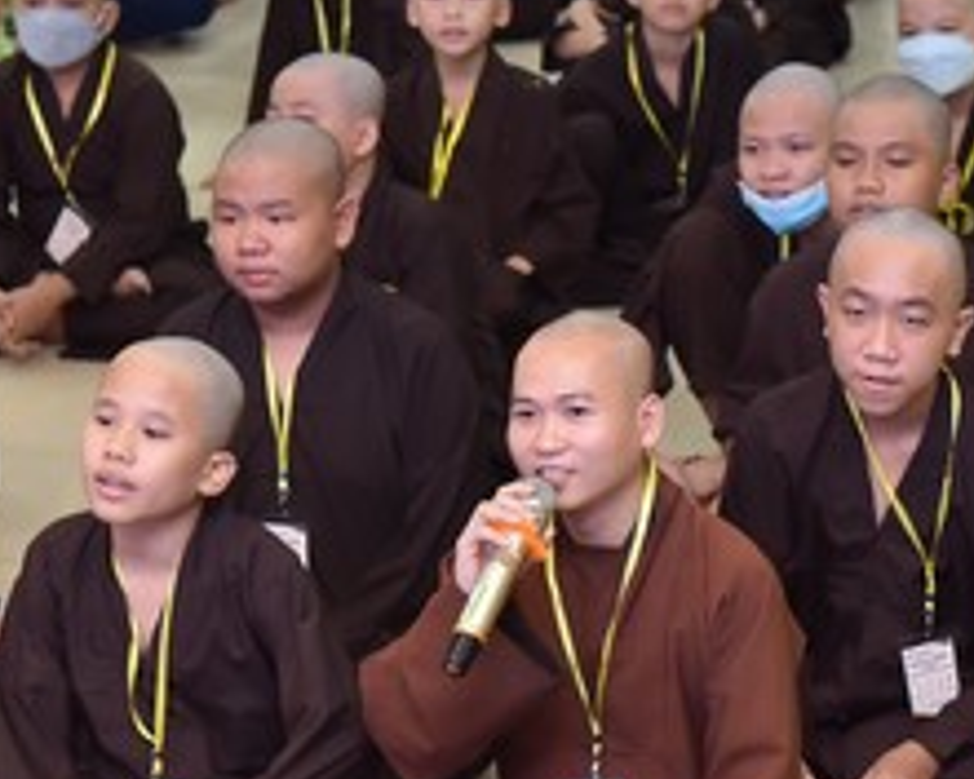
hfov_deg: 13.9
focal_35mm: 139
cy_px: 173
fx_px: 4007
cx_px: 567
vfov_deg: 11.1
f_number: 3.5
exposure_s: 1/125
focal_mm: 50
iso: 1250
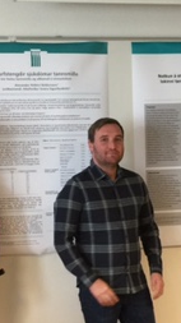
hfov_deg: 15.1
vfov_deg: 26.2
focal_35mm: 80
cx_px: 99
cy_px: 237
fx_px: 684
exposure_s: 1/17
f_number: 2.2
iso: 100
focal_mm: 4.15
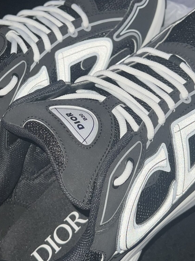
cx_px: 66
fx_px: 451
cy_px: 118
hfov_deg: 24.3
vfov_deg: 32.2
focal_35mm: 60
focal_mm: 5.7
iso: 32
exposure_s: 1/4
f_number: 1.5
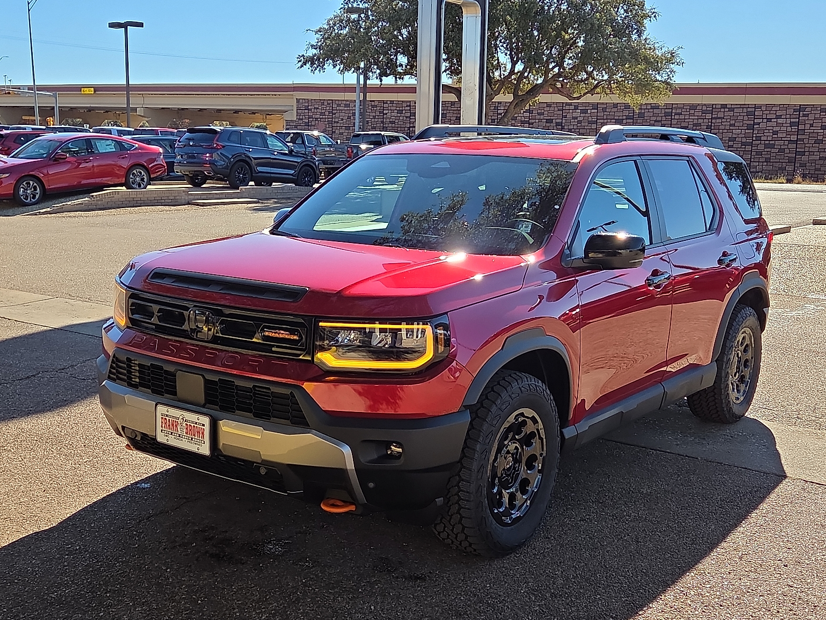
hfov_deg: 45.8
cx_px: 412
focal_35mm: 41
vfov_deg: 35.1
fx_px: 978
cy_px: 308
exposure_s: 1/1250
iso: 25
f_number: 1.8
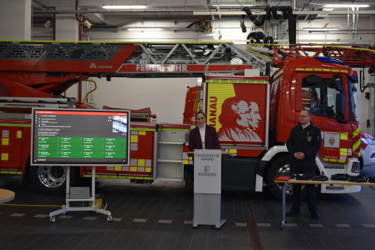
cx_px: 188
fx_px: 469
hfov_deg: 43.6
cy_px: 125
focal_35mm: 45
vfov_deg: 29.9
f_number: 4.2
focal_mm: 30
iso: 1250
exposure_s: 1/60
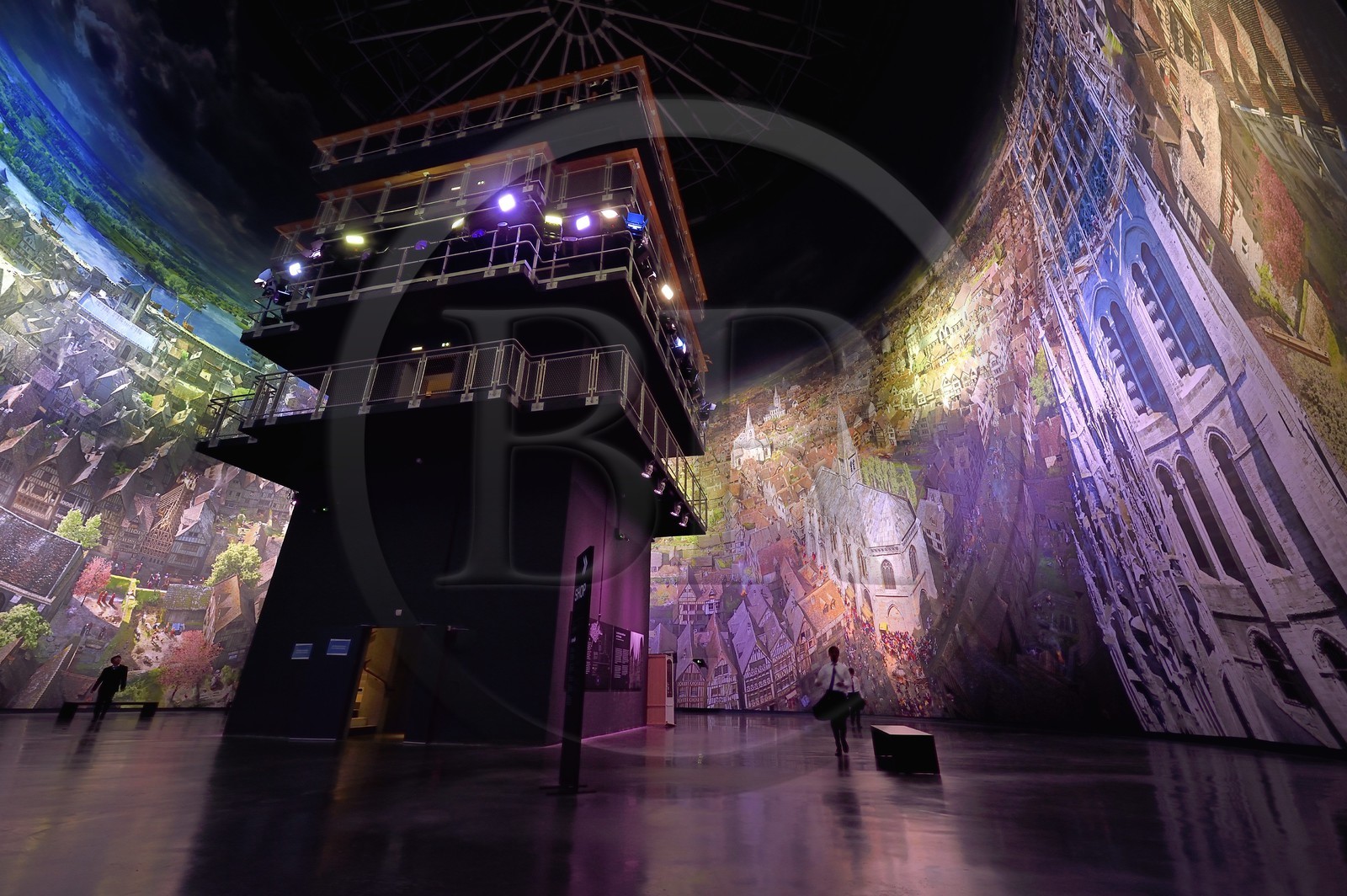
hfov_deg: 104.3
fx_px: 523
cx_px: 674
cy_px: 448
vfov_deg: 81.1
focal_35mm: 14
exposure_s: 1/20
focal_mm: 14
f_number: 7.1
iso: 1000
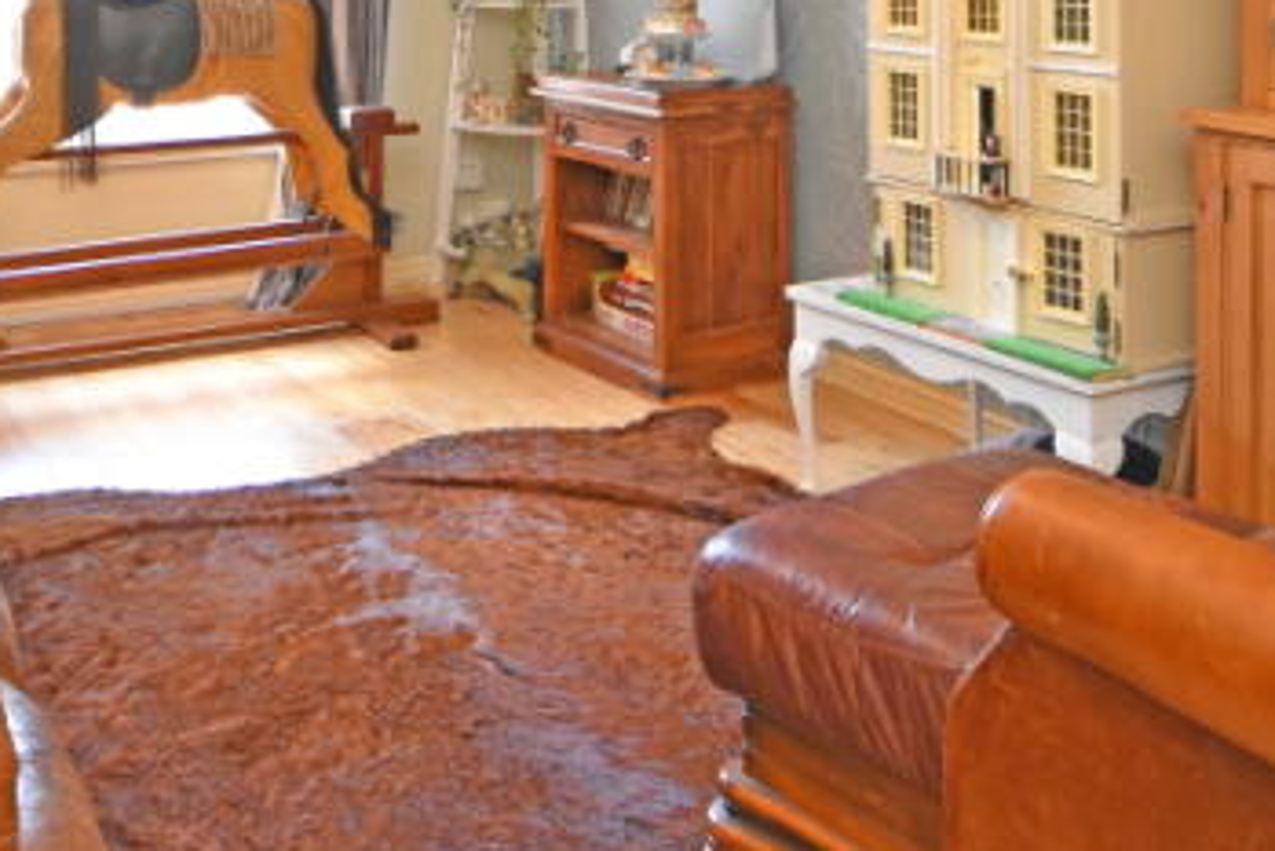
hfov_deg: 44.5
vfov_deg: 27.6
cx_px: 625
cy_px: -108
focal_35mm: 44
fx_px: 1559
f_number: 4
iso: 1800
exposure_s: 1/60
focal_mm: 10
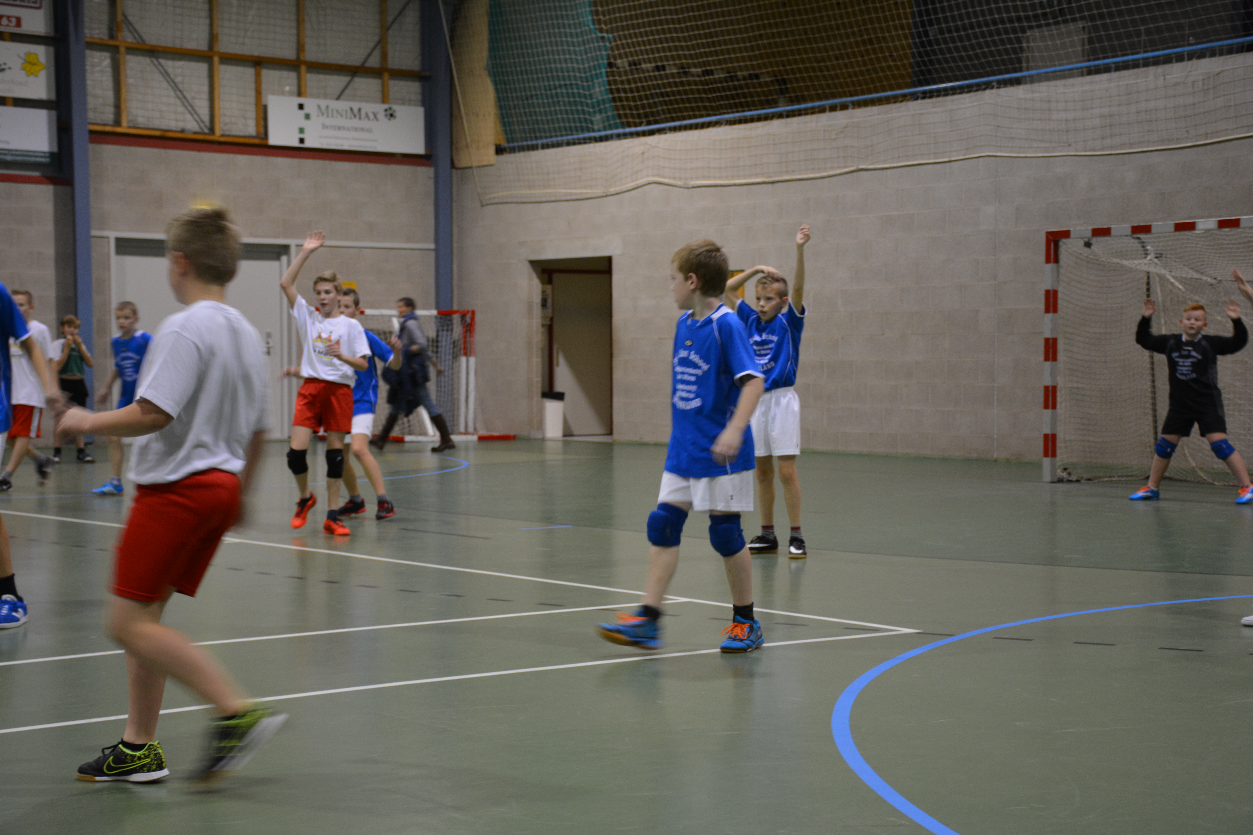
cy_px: 418
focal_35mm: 68
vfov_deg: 20.2
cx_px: 626
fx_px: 2349
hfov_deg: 29.9
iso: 800
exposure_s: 1/40
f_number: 4.5
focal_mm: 45
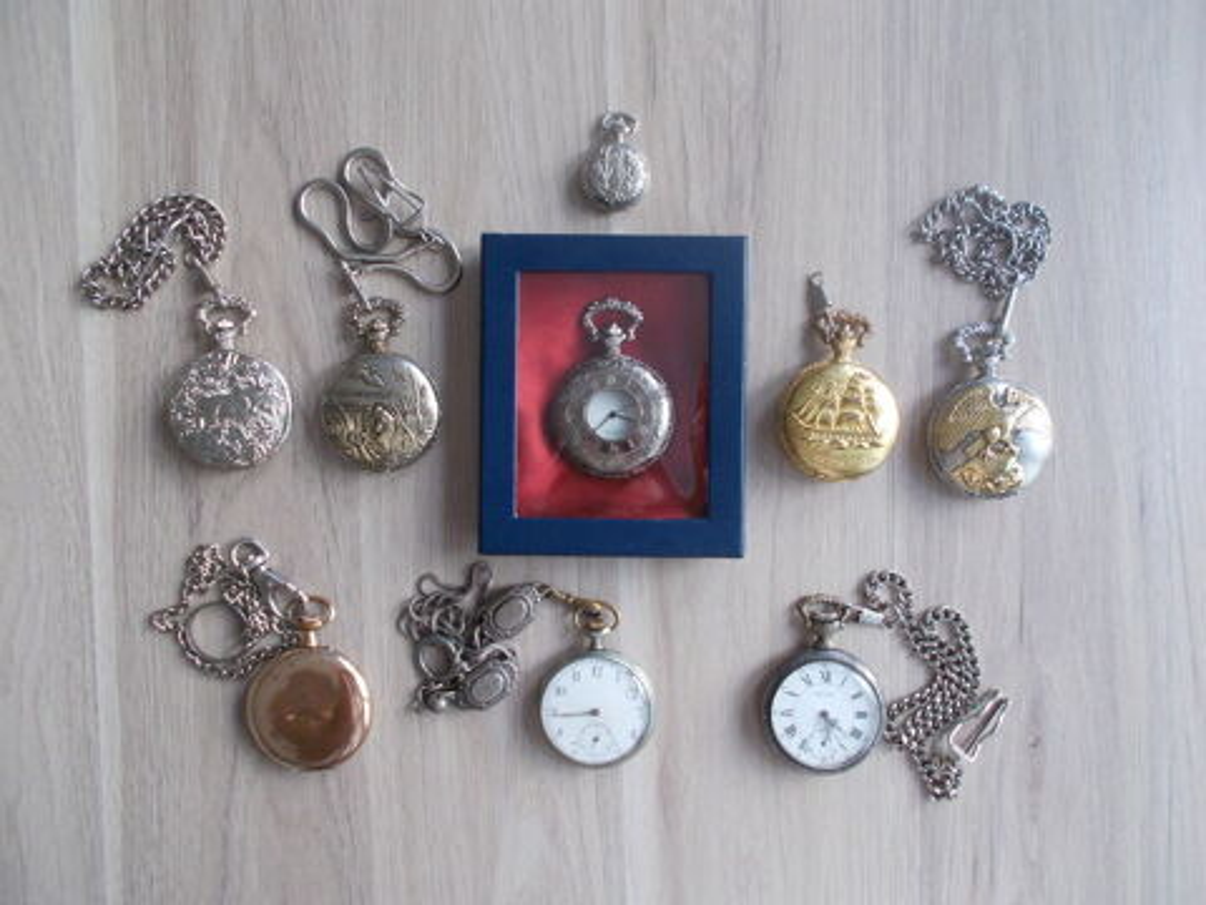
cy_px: 452
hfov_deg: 67.3
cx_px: 603
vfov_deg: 53.1
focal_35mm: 26
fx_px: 906
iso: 140
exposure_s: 1/25
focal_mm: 4.6
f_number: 3.2
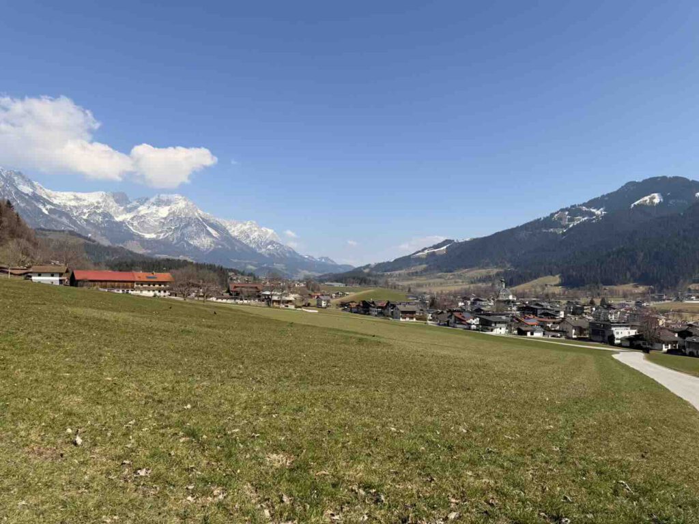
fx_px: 485
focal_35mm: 24
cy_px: 262
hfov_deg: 71.6
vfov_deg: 56.8
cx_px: 350
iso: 80
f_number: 1.78
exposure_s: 1/5714
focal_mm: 6.76
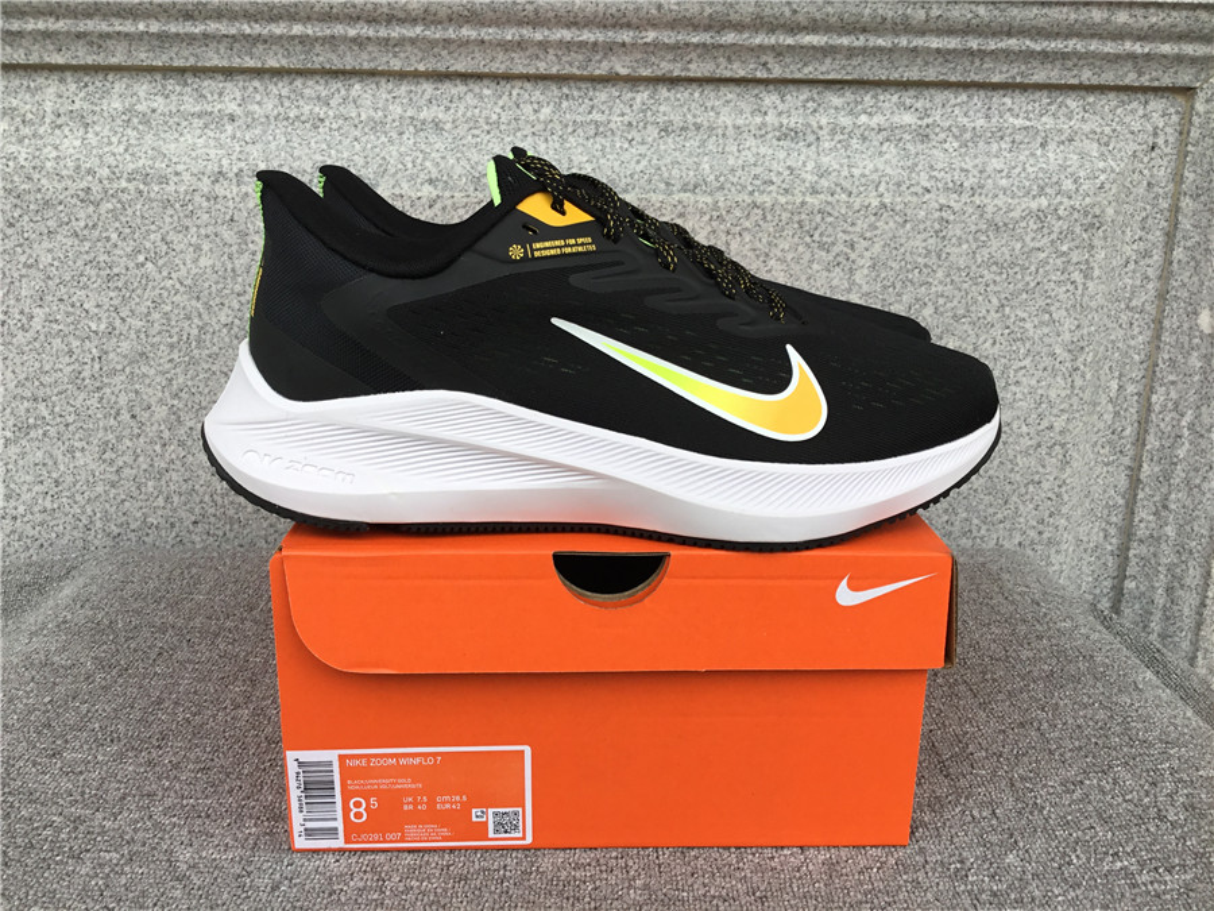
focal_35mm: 31
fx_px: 1087
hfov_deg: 58.4
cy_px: 456
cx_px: 607
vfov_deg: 45.4
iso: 25
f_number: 2.4
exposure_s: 1/309
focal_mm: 3.3
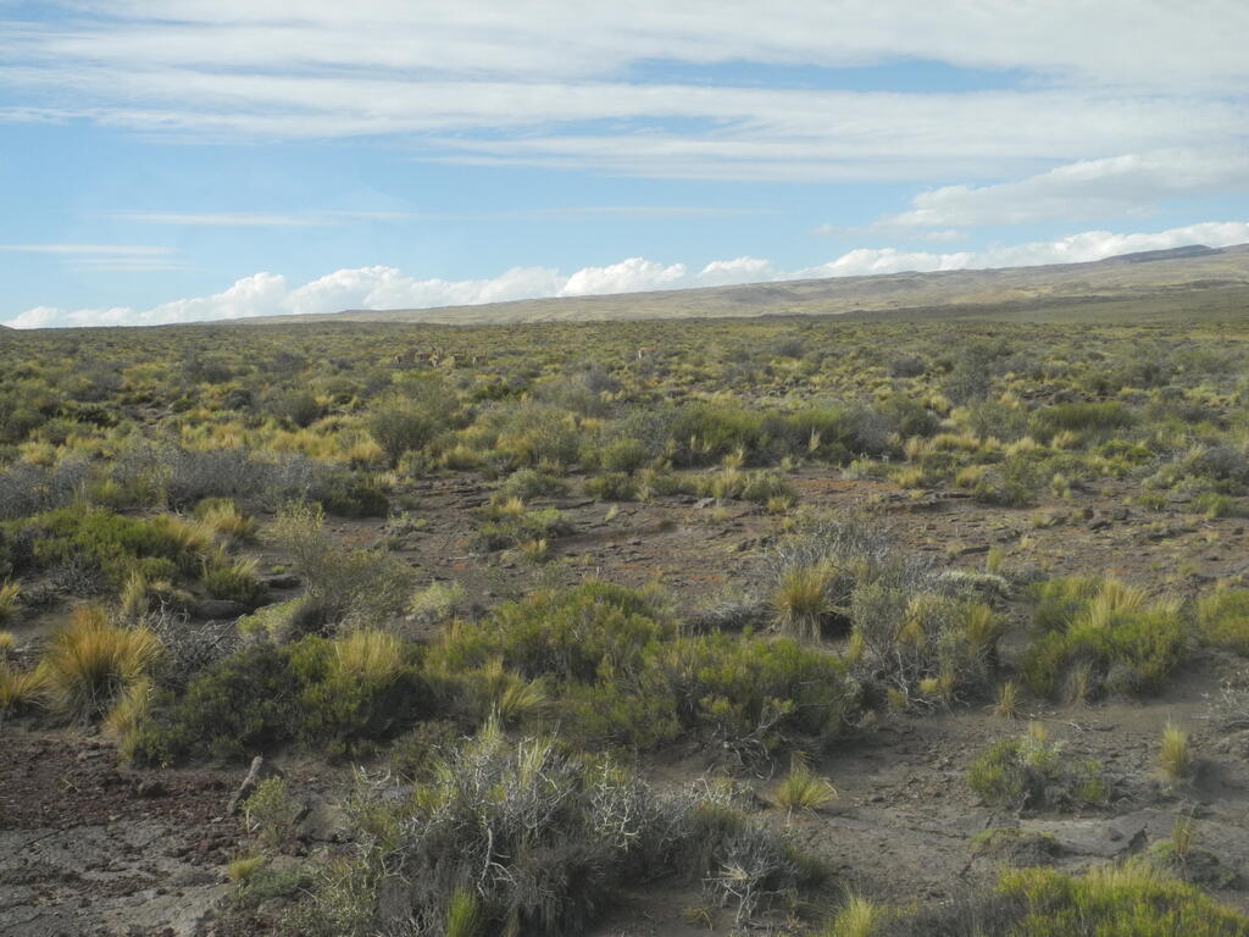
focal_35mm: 50
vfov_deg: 29.1
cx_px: 624
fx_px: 1804
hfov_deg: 38.2
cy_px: 468
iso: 400
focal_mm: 10.7
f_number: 6.3
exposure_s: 1/1600
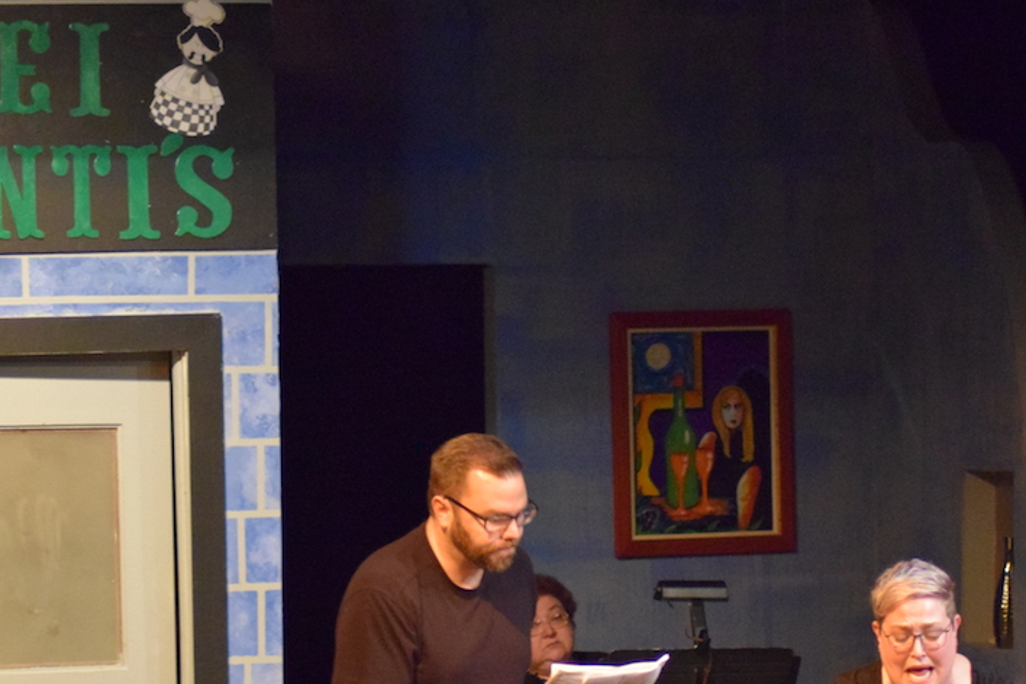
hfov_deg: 11.5
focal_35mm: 178
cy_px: 554
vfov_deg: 7.7
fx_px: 5073
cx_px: 570
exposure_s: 1/50
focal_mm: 70
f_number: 4
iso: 6400
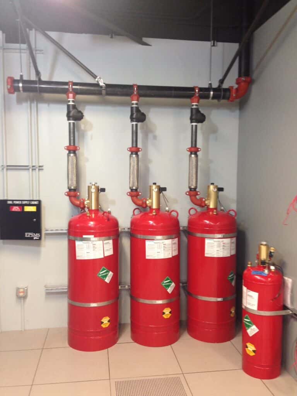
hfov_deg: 42.9
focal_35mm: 33
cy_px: 198
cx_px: 148
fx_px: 378
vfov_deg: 55.4
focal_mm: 4.12
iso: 125
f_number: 2.4
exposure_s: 1/20
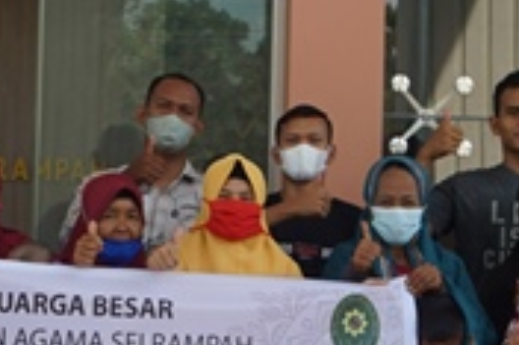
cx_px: -44
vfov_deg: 8.3
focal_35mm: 166
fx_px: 2390
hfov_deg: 12.2
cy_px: 202
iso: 100
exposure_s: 1/200
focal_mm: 19
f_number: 5.6
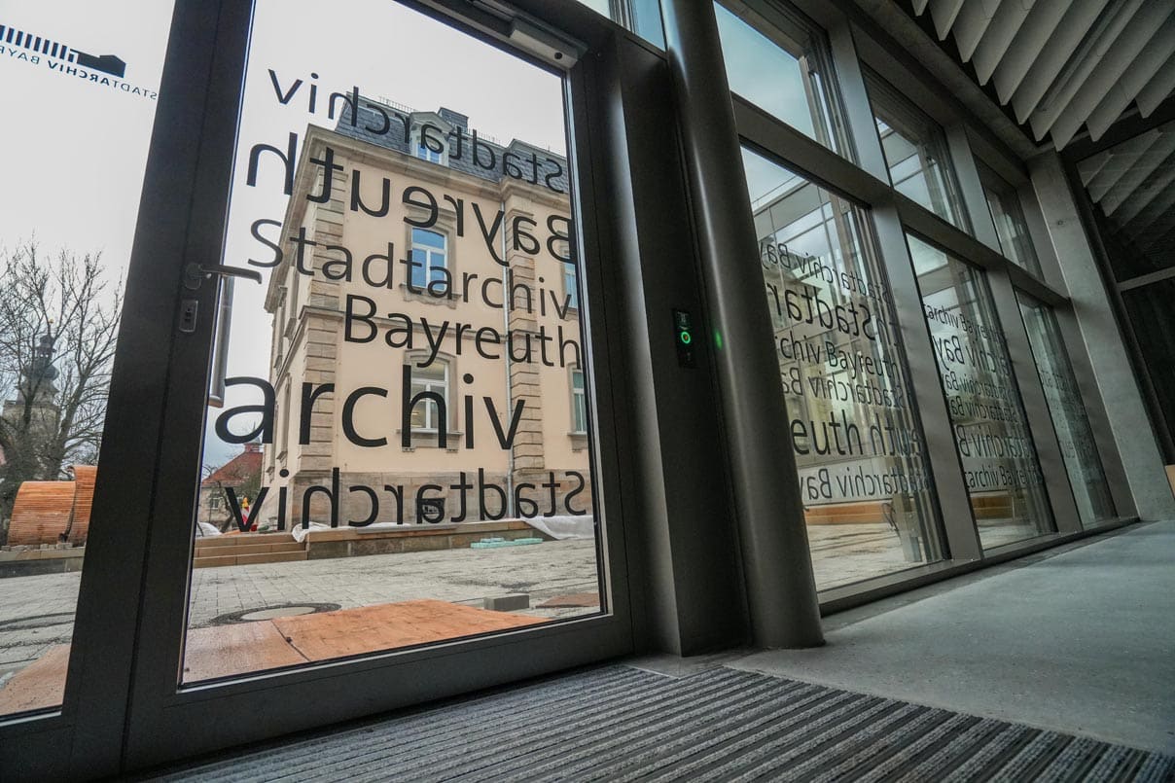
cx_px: 588
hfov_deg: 96.7
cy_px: 392
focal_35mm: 16
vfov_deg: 73.7
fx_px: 522
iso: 3200
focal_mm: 16
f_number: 5.6
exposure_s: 1/500
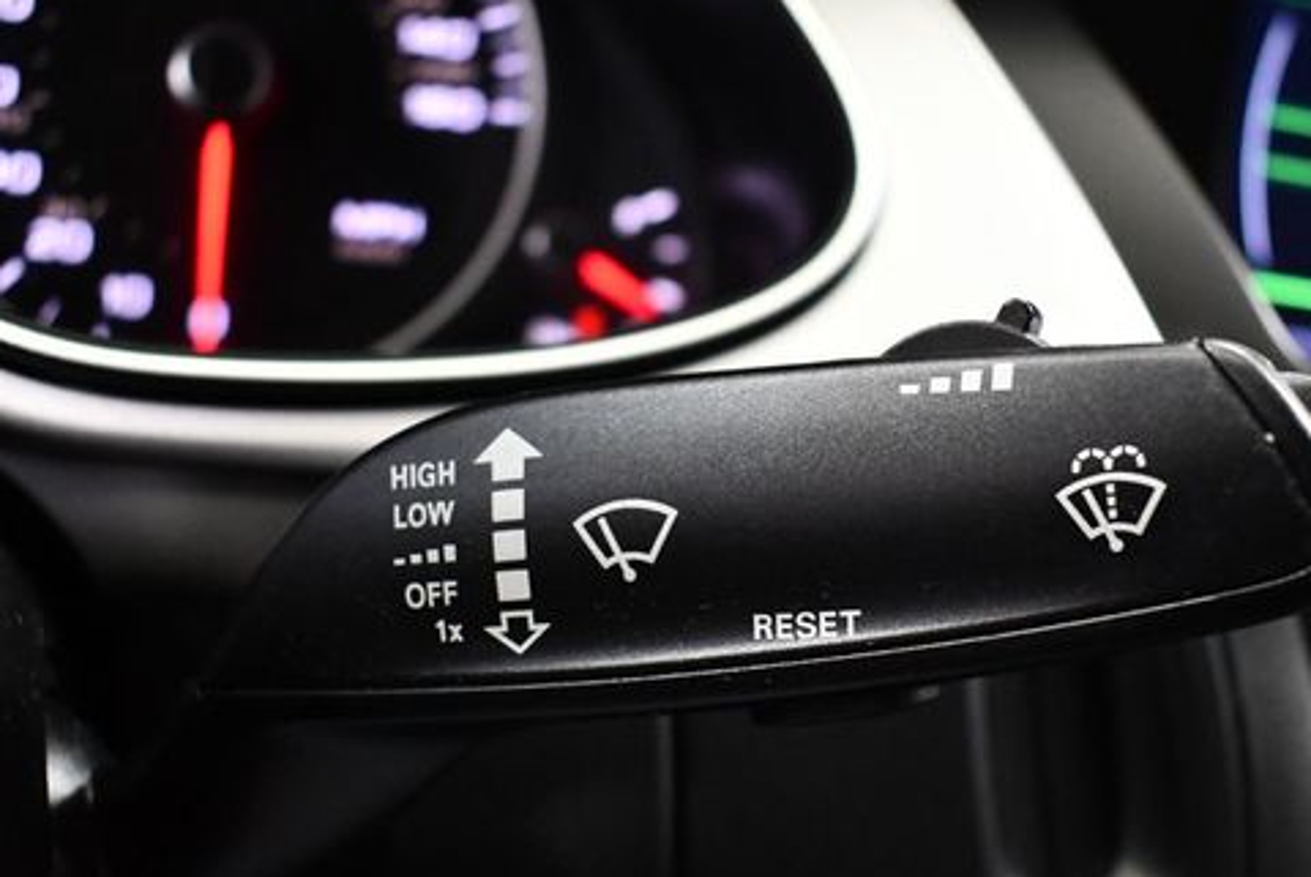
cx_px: 765
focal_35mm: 48
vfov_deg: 28.1
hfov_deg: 41.0
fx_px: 1750
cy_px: 514
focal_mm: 18
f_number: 3.5
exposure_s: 1/60
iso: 3600
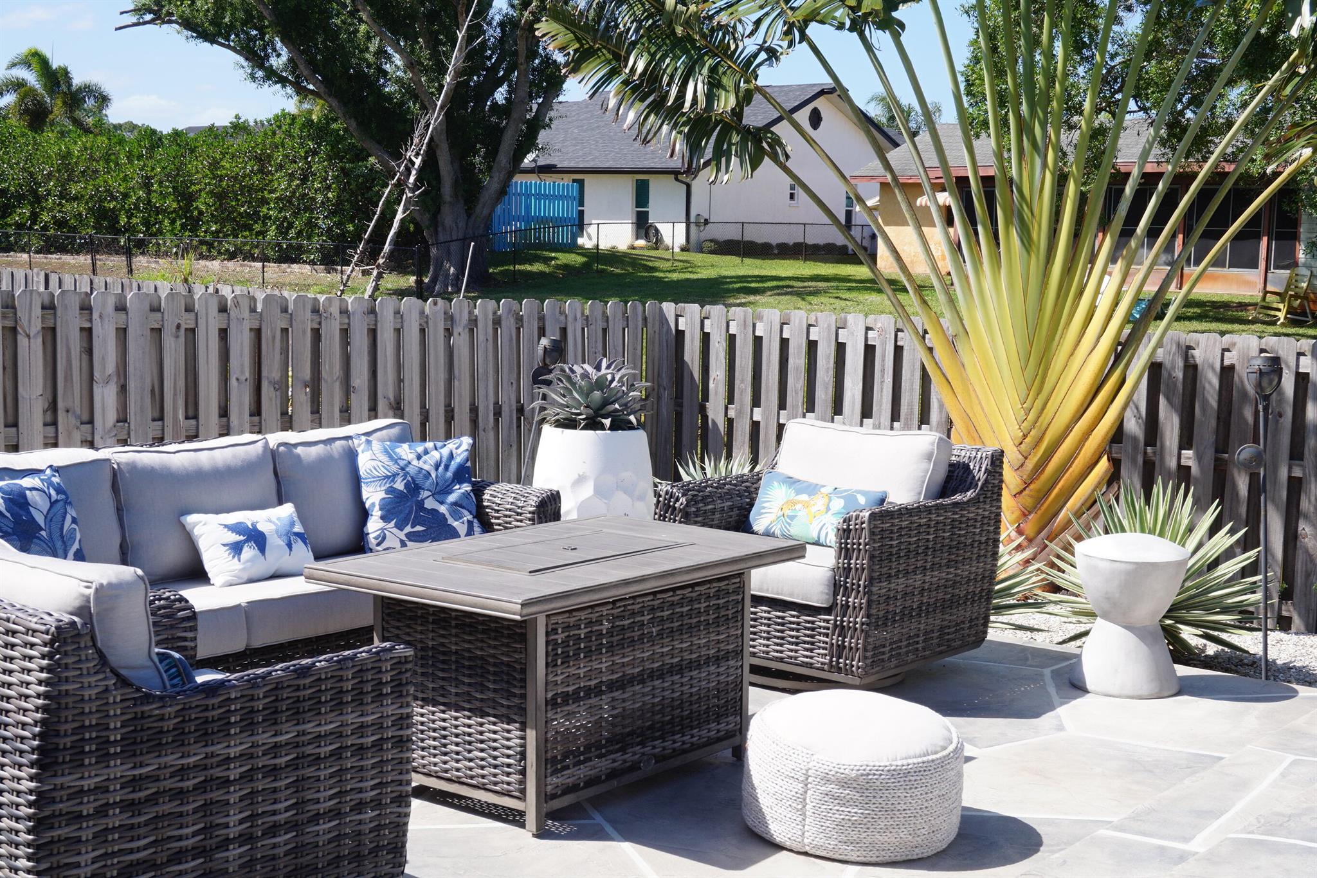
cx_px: 658
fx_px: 1756
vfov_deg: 28.1
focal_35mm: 48
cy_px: 439
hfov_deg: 41.1
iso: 100
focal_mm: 32
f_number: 13
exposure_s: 1/80
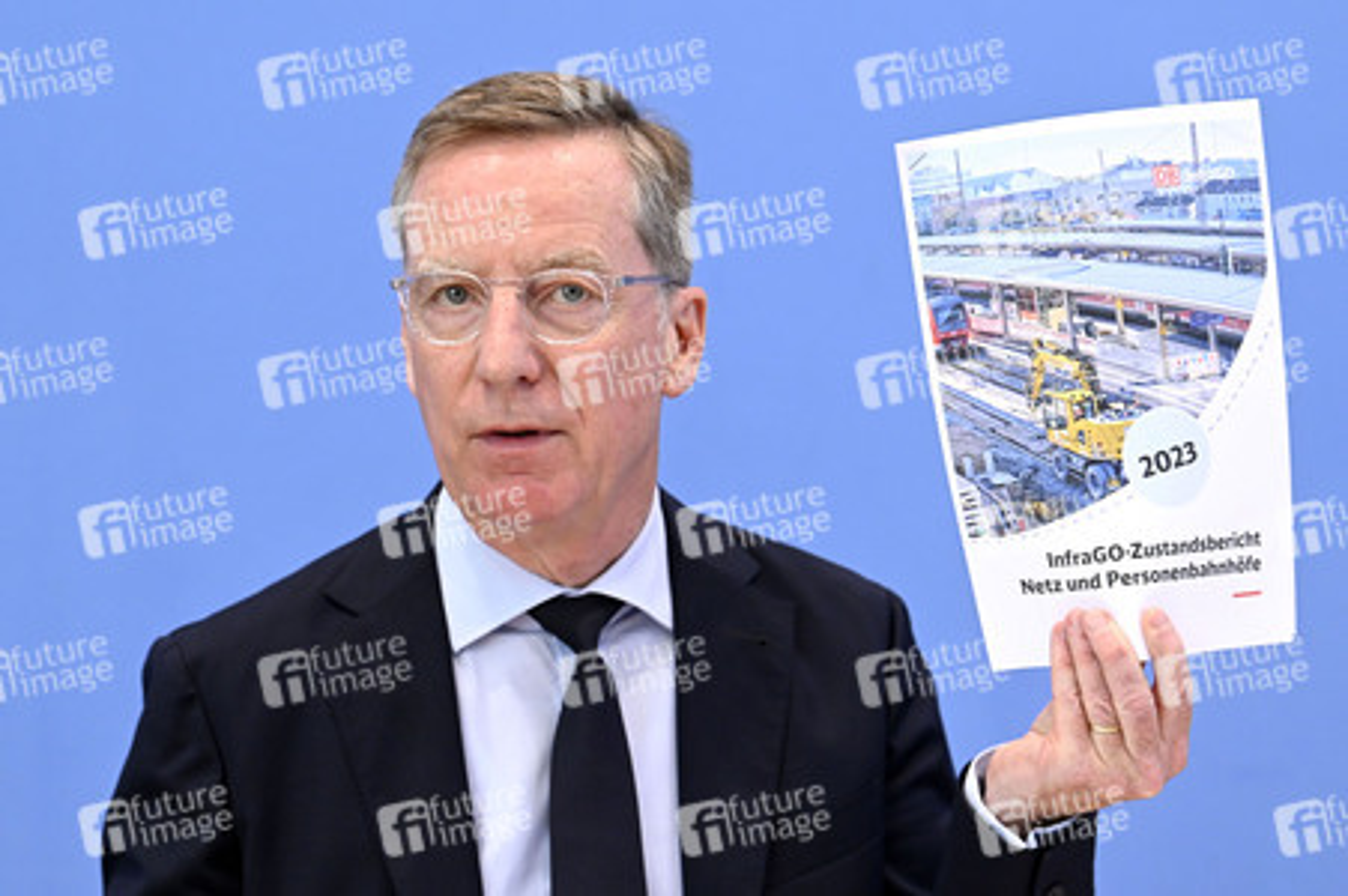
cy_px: 448
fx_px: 3816
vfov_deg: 13.4
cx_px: 674
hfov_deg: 20.0
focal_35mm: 102
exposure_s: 1/400
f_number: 6.3
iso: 3200
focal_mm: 102
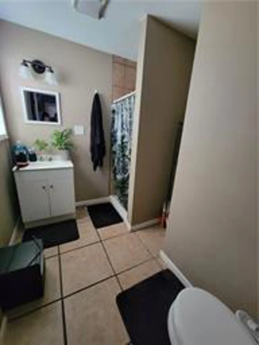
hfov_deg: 89.9
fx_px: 130
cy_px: 172
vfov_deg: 106.2
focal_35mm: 13
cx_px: 130
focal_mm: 2.2
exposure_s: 1/24
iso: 800
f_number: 2.2
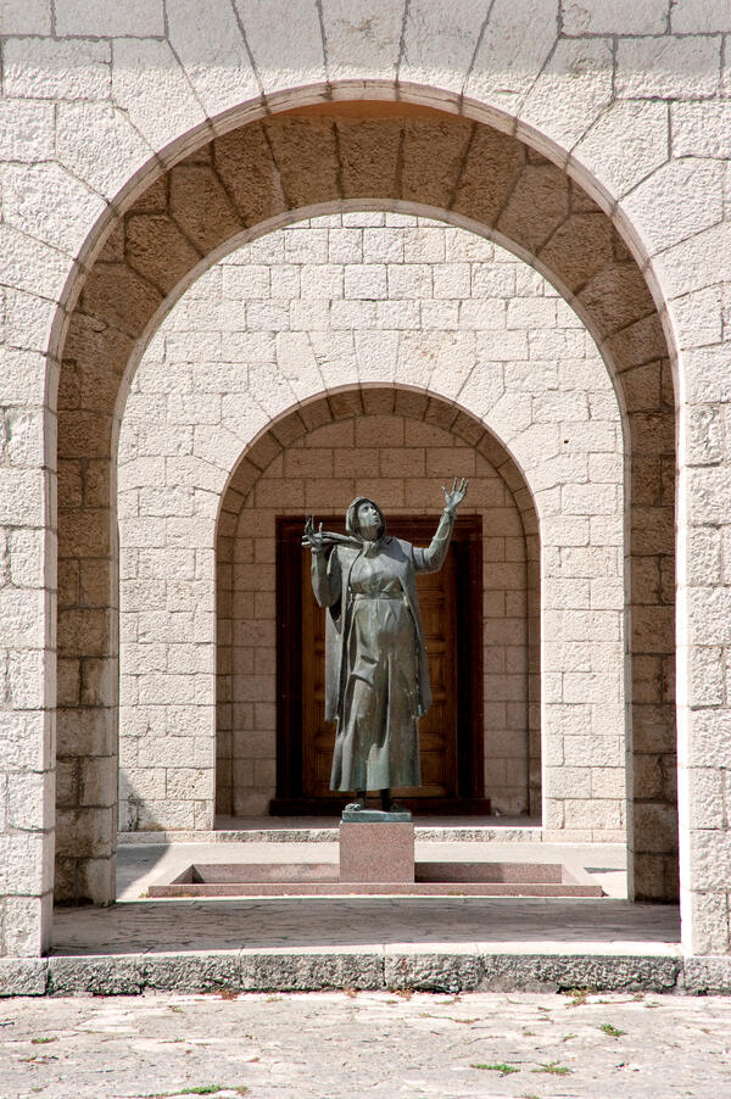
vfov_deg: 17.1
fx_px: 3660
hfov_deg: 11.4
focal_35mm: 120
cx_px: 366
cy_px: 550
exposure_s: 1/1250
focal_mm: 120
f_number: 18
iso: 3200
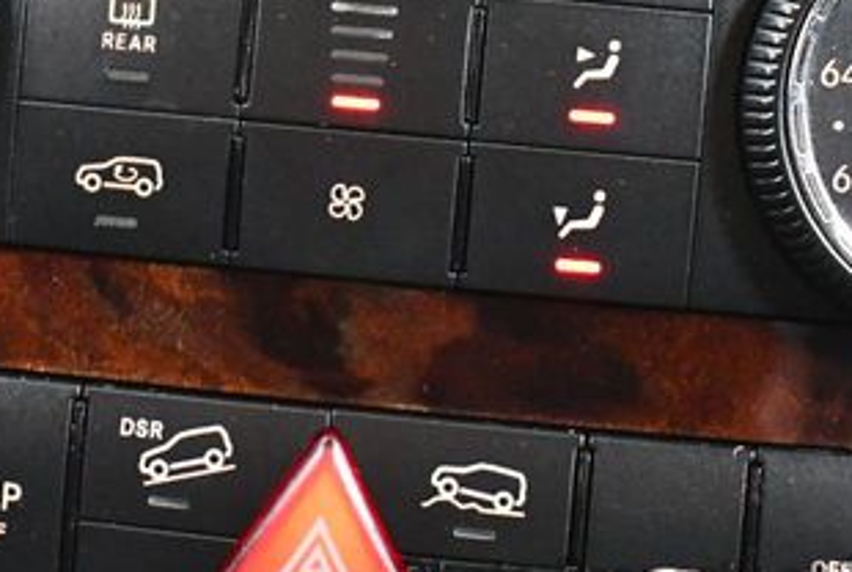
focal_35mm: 99
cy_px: 43
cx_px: 357
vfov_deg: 13.7
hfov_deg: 20.6
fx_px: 2347
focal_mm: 24
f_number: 3.8
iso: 10000
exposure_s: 1/60
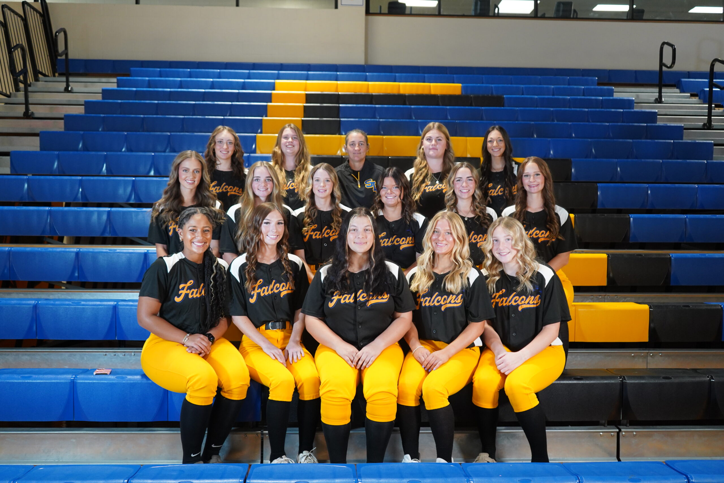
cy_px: 242
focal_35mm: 33
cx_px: 362
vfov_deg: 40.0
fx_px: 664
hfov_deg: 57.2
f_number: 4
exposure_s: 1/160
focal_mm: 33
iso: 2500
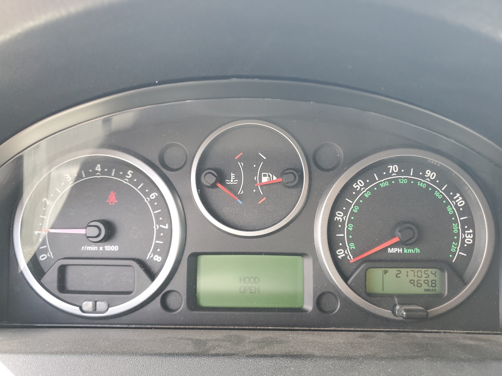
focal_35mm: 26
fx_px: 377
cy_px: 188
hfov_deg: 67.3
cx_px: 251
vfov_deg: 53.1
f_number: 1.5
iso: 76
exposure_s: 1/120
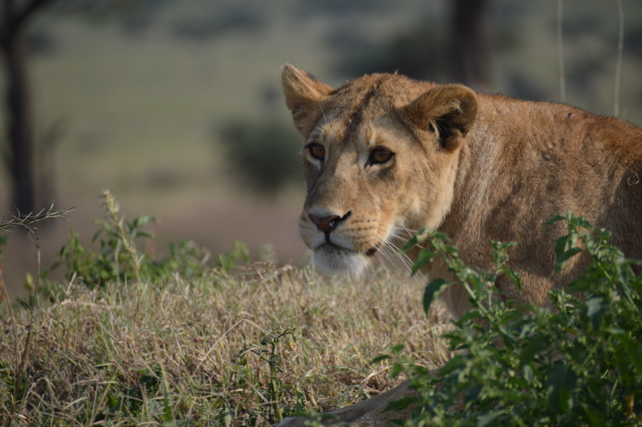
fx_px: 8019
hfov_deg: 4.6
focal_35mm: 450
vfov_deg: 3.1
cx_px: 321
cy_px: 214
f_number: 5.6
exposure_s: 1/400
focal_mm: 300
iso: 100
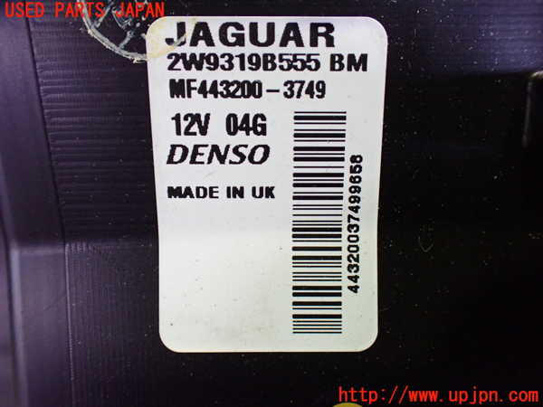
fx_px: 471
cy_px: 204
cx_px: 272
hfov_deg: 60.0
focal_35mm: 30
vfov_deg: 46.8
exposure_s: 1/50
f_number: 2.3
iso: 800
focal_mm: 5.4
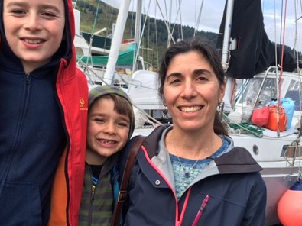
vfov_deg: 30.7
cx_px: 138
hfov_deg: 40.4
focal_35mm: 47
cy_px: 144
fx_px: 410
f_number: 2.2
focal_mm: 4.15
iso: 25
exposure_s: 1/610
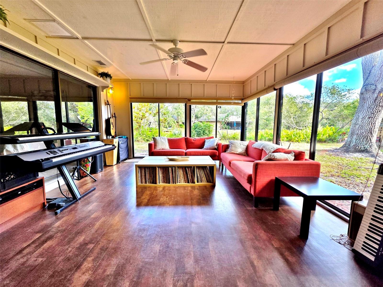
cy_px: 144
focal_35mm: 13
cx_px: 192
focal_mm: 2.2
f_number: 1.9
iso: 64
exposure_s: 1/120
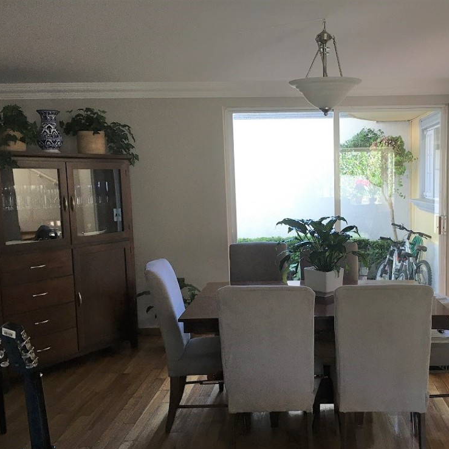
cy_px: 242
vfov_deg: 44.9
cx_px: 312
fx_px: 543
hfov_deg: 44.0
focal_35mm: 37
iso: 40
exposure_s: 1/30
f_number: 2.2
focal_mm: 4.15
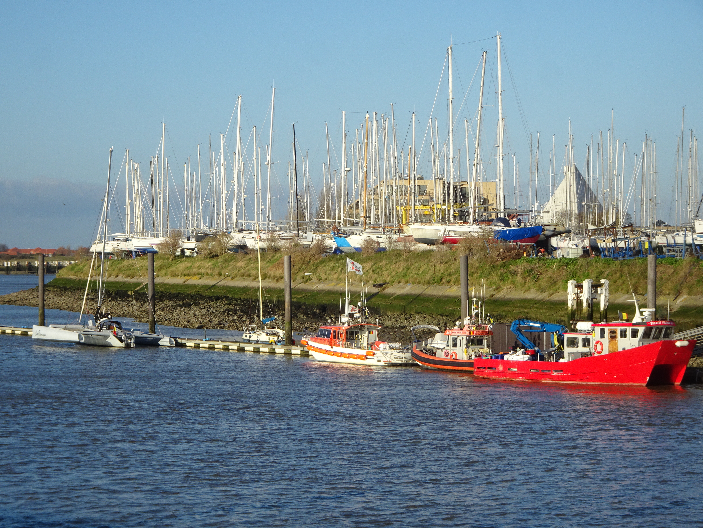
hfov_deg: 17.1
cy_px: 264
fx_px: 2335
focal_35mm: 115
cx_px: 352
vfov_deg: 12.9
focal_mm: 19.68
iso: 80
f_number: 5.6
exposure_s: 1/500
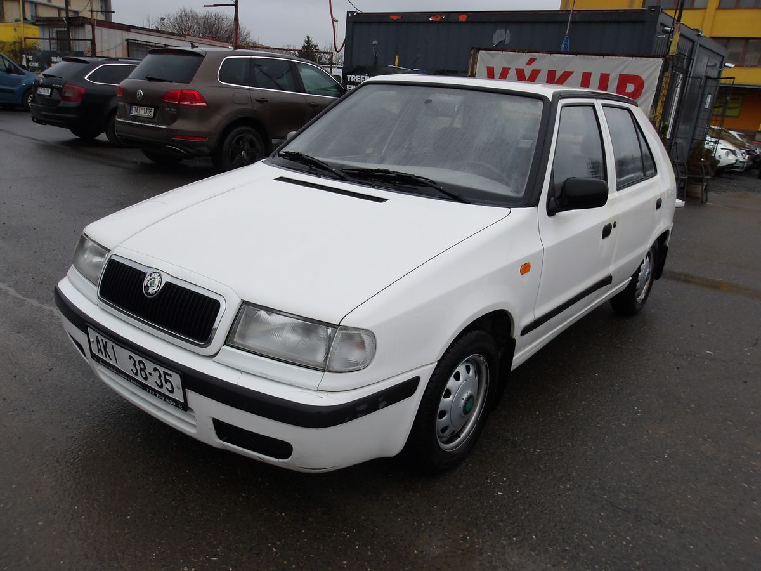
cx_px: 380
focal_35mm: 27
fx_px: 594
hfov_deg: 65.3
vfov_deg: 51.4
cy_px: 286
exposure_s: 1/397
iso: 100
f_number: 3
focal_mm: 4.9
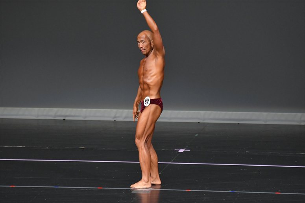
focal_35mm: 345
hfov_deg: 6.0
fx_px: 2922
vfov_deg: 4.0
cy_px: 102
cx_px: 152
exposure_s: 1/400
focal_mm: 230
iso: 4000
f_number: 5.6
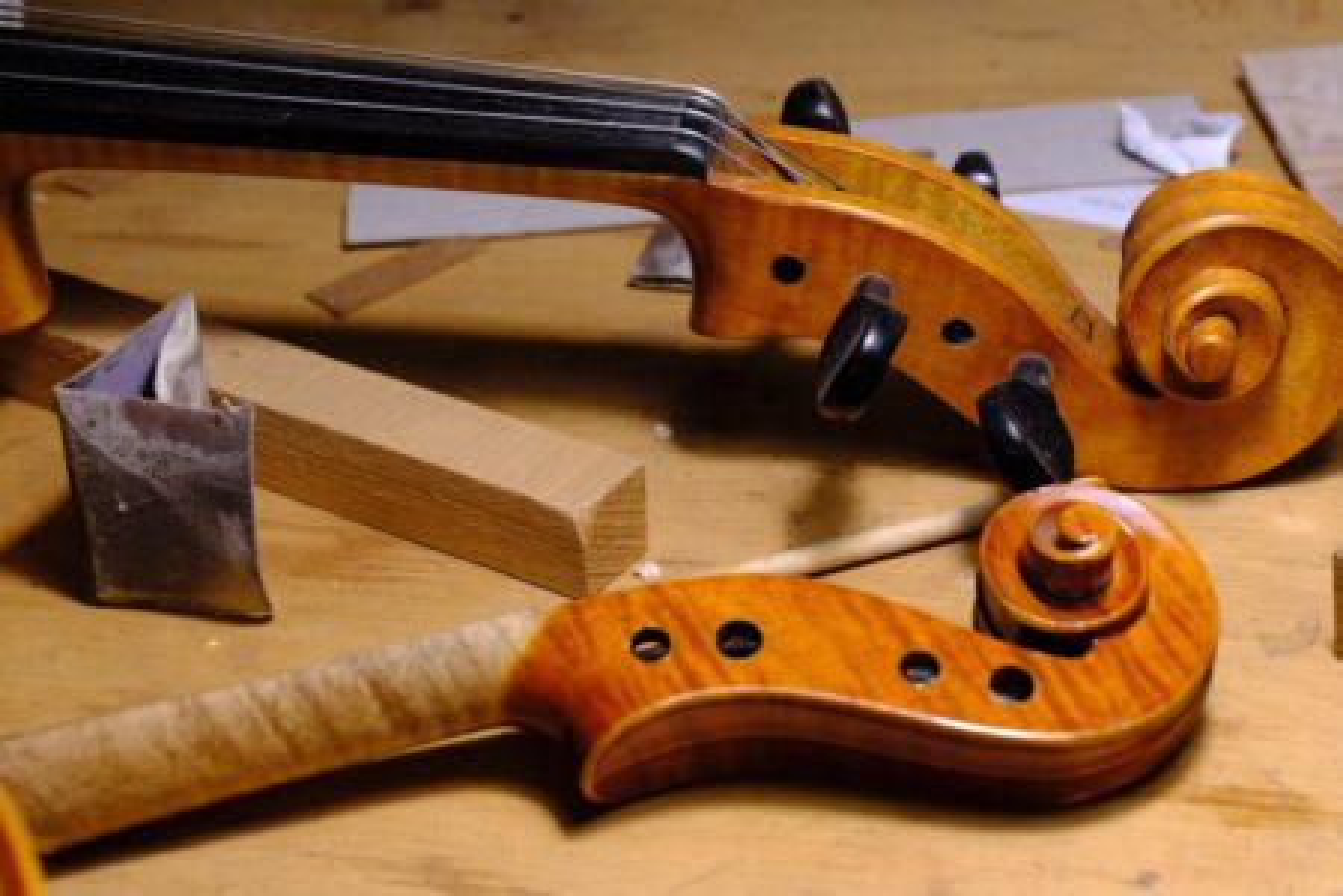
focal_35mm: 75
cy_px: 448
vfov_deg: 18.2
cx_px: 672
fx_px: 2798
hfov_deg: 27.0
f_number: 6.4
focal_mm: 50
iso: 2000
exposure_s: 1/100
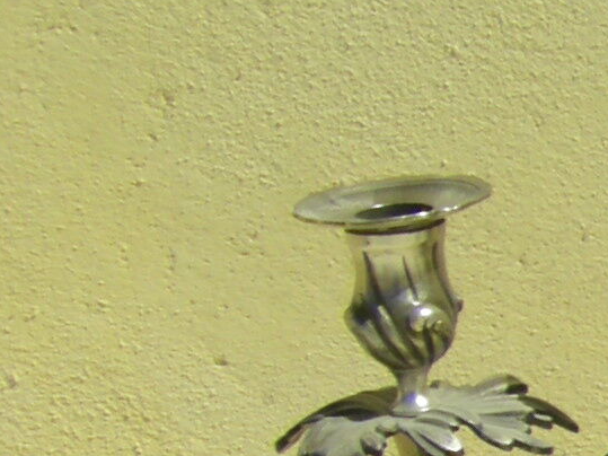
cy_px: 629
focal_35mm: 230
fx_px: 4039
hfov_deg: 7.9
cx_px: 1550
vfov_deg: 6.4
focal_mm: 6.3
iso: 64
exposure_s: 1/320
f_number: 7
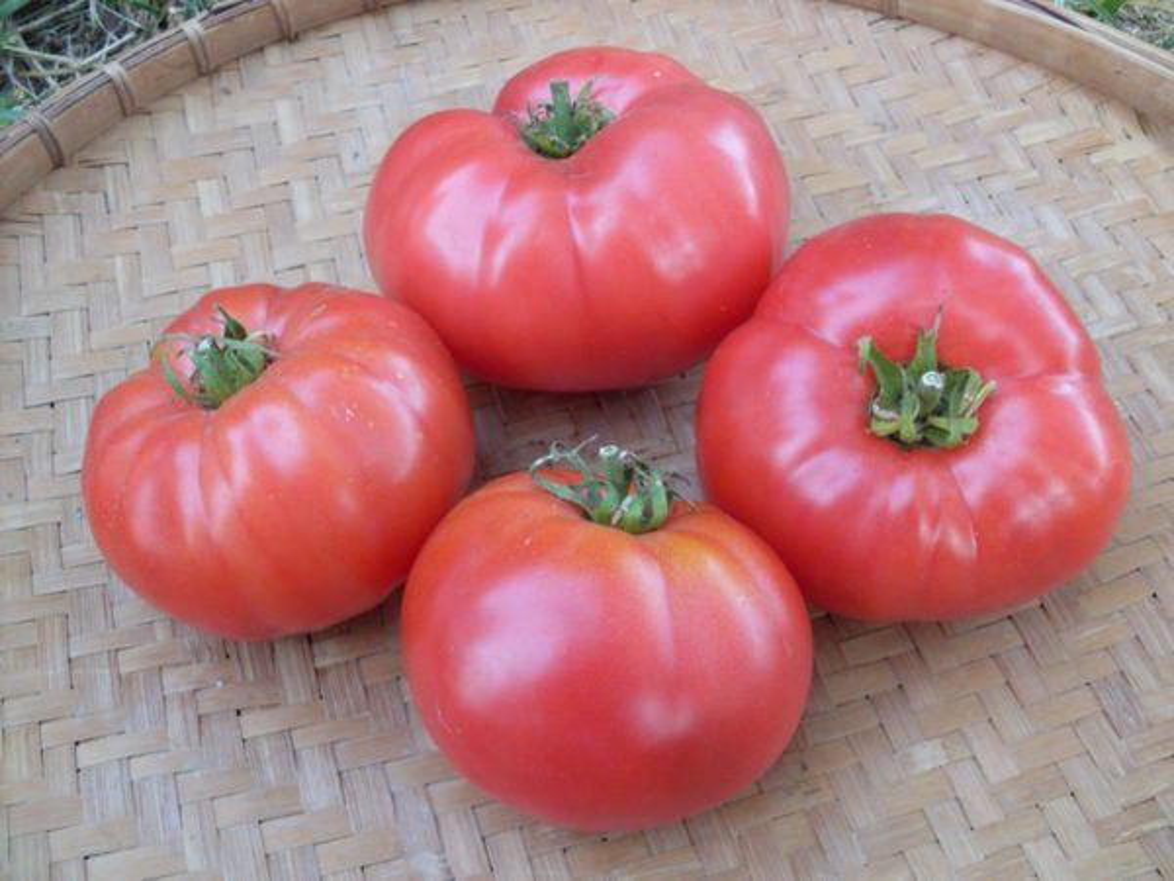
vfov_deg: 37.7
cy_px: 440
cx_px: 587
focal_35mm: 38
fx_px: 1289
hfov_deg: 49.0
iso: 160
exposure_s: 1/45
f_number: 2.8
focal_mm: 6.3
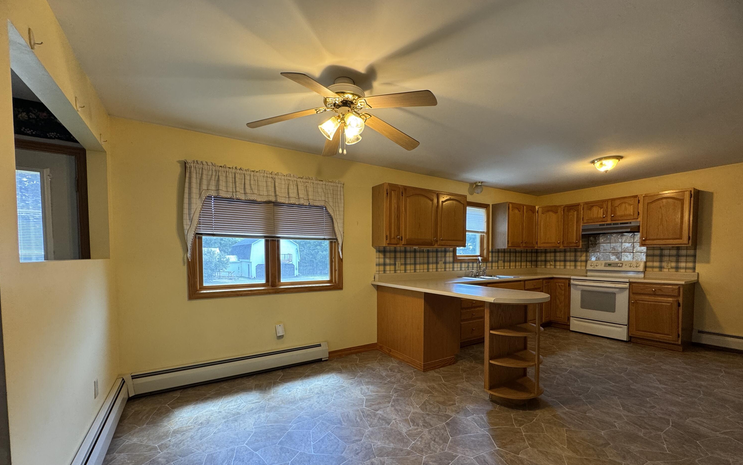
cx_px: 375
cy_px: 268
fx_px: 304
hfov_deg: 101.5
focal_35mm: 15
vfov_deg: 74.3
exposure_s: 1/60
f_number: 2.2
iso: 200
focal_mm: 2.22
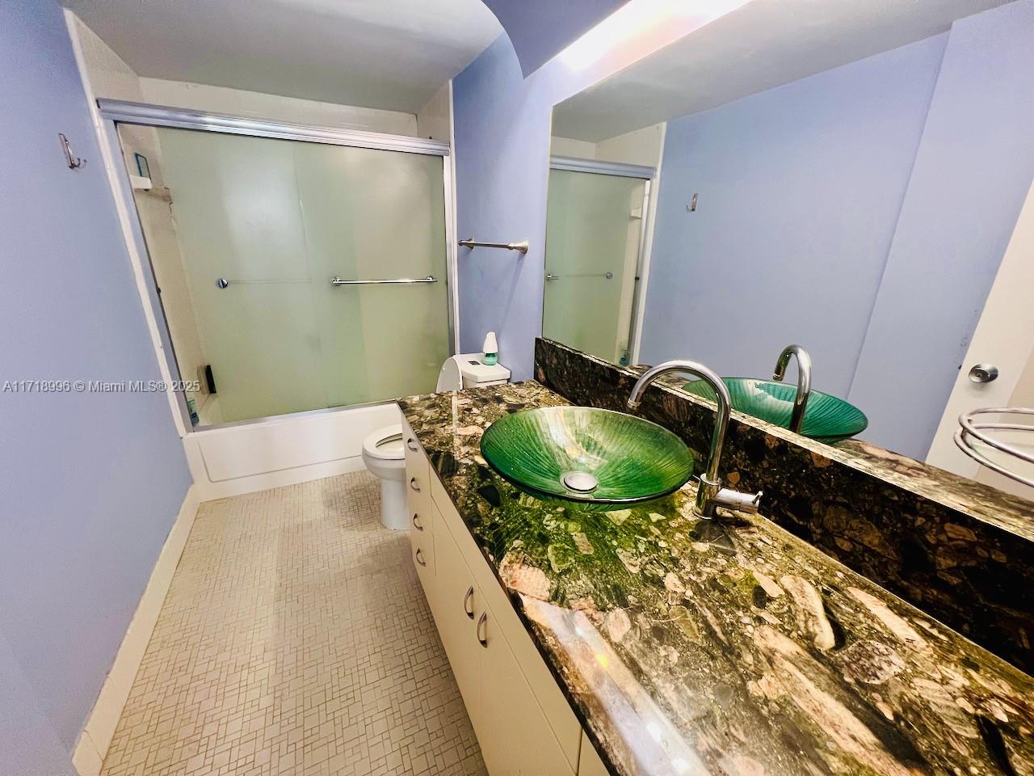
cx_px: 517
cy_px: 388
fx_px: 388
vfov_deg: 89.9
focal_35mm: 13
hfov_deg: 106.2
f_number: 1.8
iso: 250
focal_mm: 1.57
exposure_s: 1/60
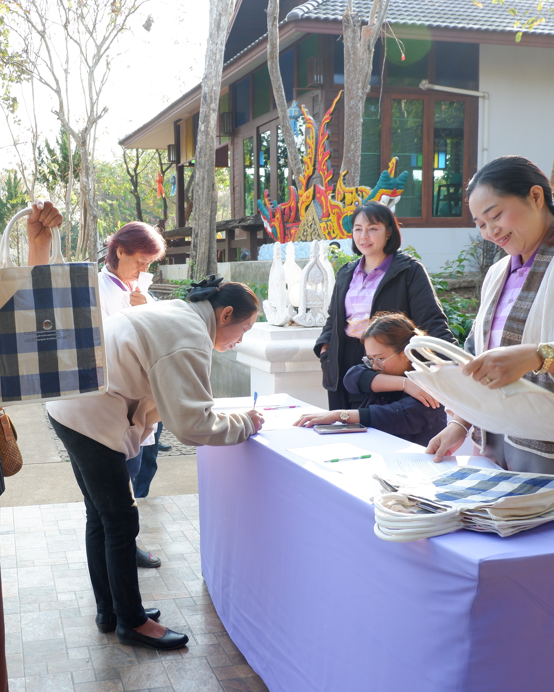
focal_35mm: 34
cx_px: 115
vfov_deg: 52.8
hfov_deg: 41.6
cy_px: 345
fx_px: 697
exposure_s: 1/125
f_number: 4.5
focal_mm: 16
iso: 200
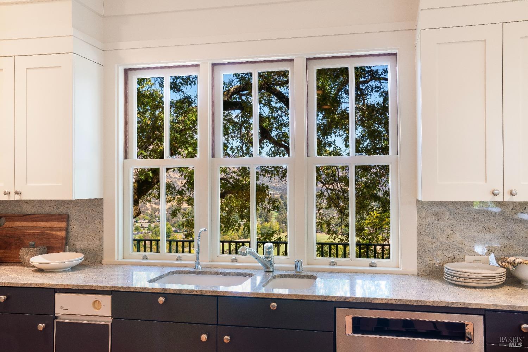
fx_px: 499
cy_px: 176
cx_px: 264
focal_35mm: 34
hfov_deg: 55.8
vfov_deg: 38.9
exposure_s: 1
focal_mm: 34
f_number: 13
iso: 100
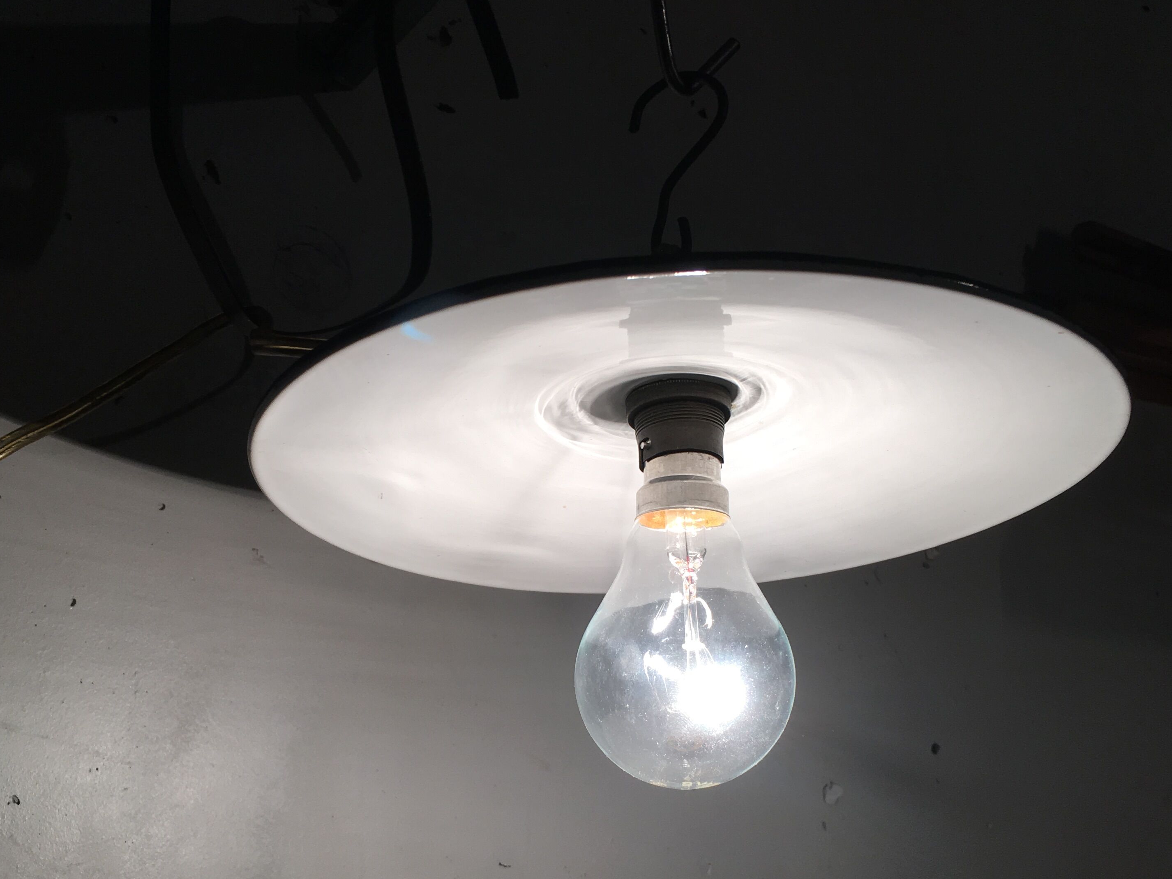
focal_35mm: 41
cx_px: 588
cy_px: 547
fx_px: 1388
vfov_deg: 35.0
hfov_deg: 45.8
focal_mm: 4.15
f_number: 2.2
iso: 25
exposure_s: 1/158
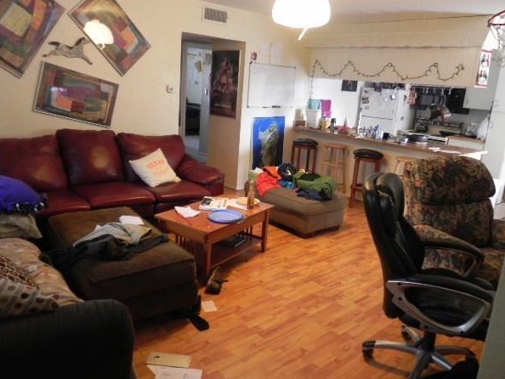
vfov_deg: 49.8
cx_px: 234
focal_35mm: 28
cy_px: 179
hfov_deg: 63.3
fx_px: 409
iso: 400
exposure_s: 1/11.7
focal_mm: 4.6
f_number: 2.8
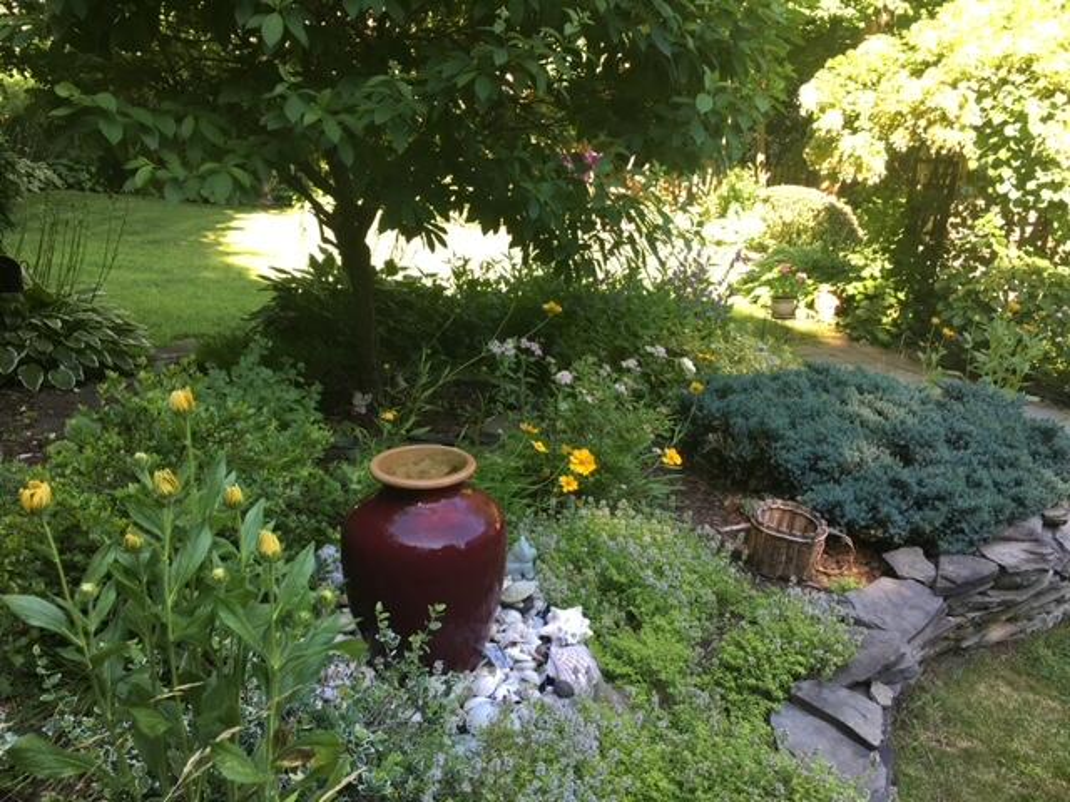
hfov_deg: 61.7
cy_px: 401
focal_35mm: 29
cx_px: 535
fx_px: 896
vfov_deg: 48.2
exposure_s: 1/60
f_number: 2.2
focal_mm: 4.15
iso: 25
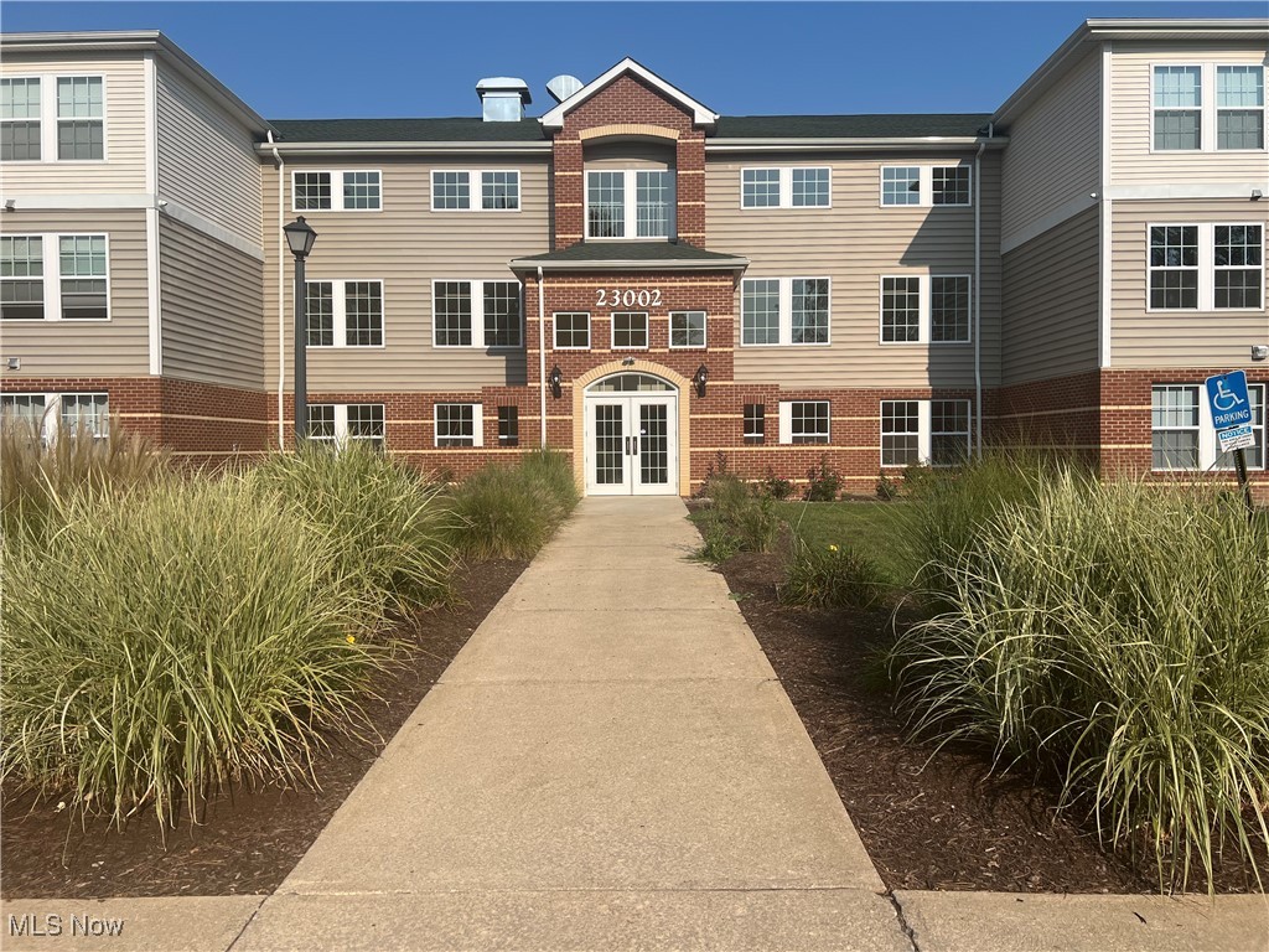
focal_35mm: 26
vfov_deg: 53.1
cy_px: 476
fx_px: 953
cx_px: 634
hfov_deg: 67.3
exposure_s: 1/5319
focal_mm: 5.7
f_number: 1.5
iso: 50
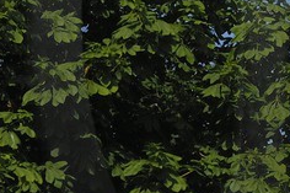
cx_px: 532
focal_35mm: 203
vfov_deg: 6.7
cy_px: 17
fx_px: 1634
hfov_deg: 9.6
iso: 100
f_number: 11
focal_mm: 20
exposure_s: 1/160
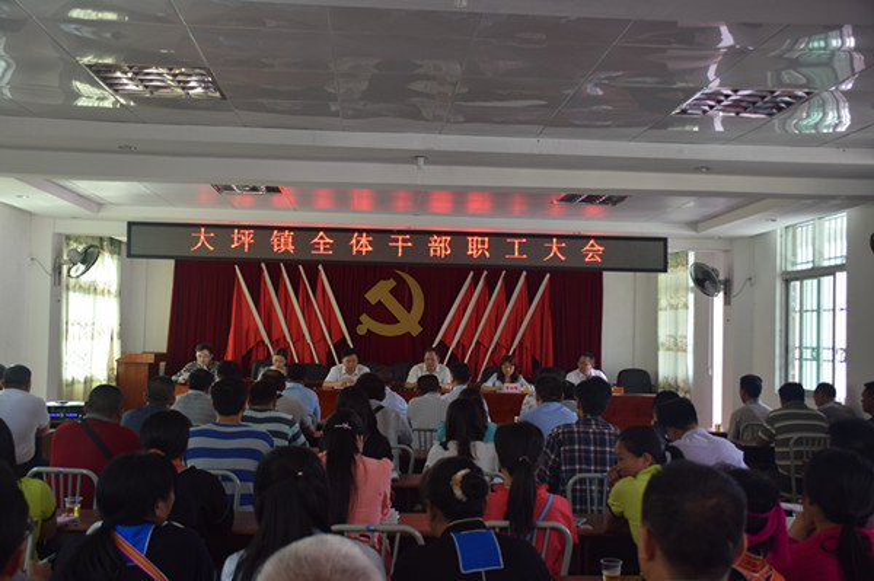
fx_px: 946
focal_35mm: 39
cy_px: 290
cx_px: 437
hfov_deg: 49.6
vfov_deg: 34.2
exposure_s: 1/80
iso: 400
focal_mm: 26
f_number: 4.5
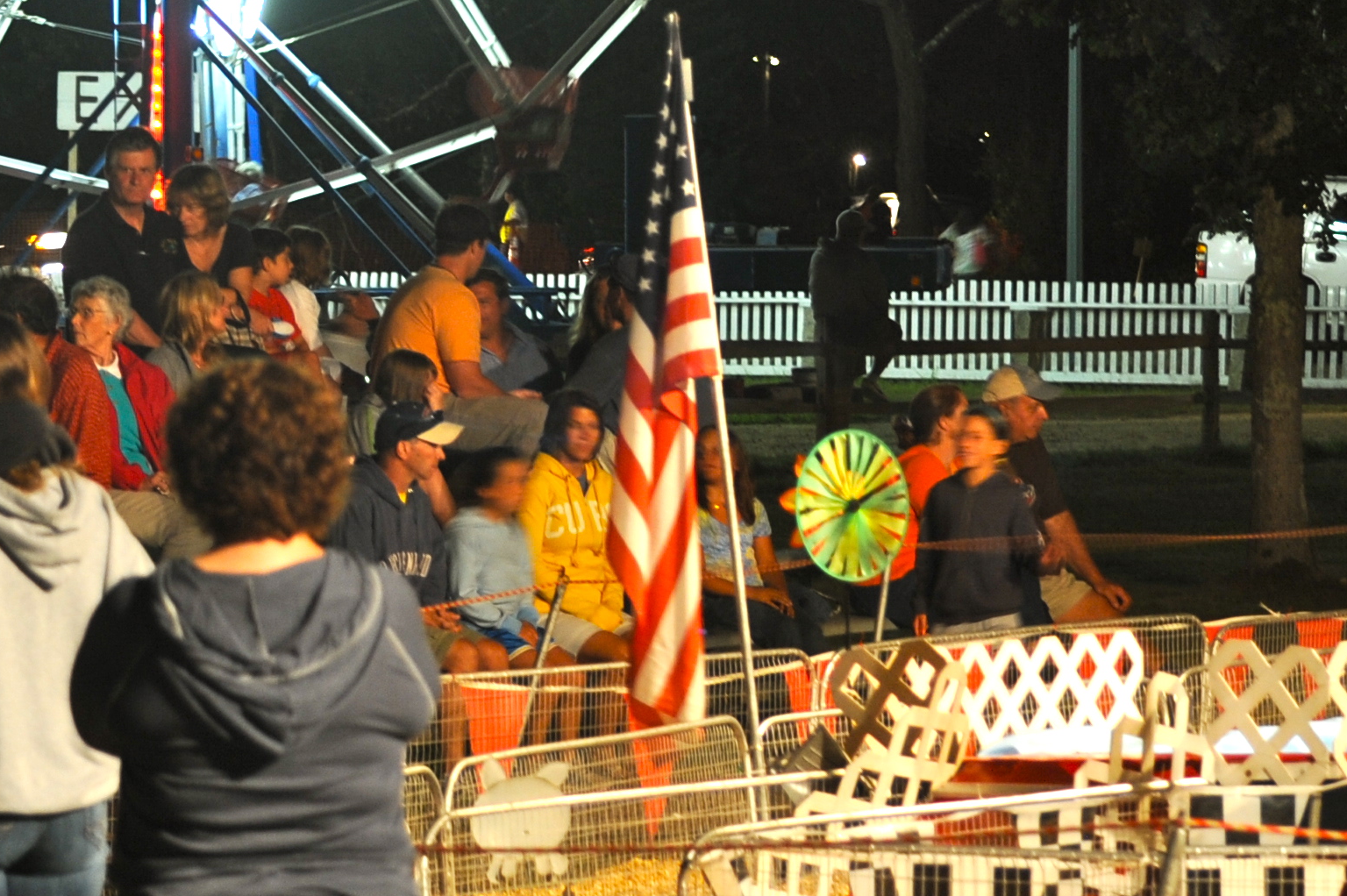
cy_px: 97
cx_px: 474
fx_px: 7254
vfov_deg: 7.1
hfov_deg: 10.6
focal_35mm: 194
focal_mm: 70
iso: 400
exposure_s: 1/6
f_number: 4.5
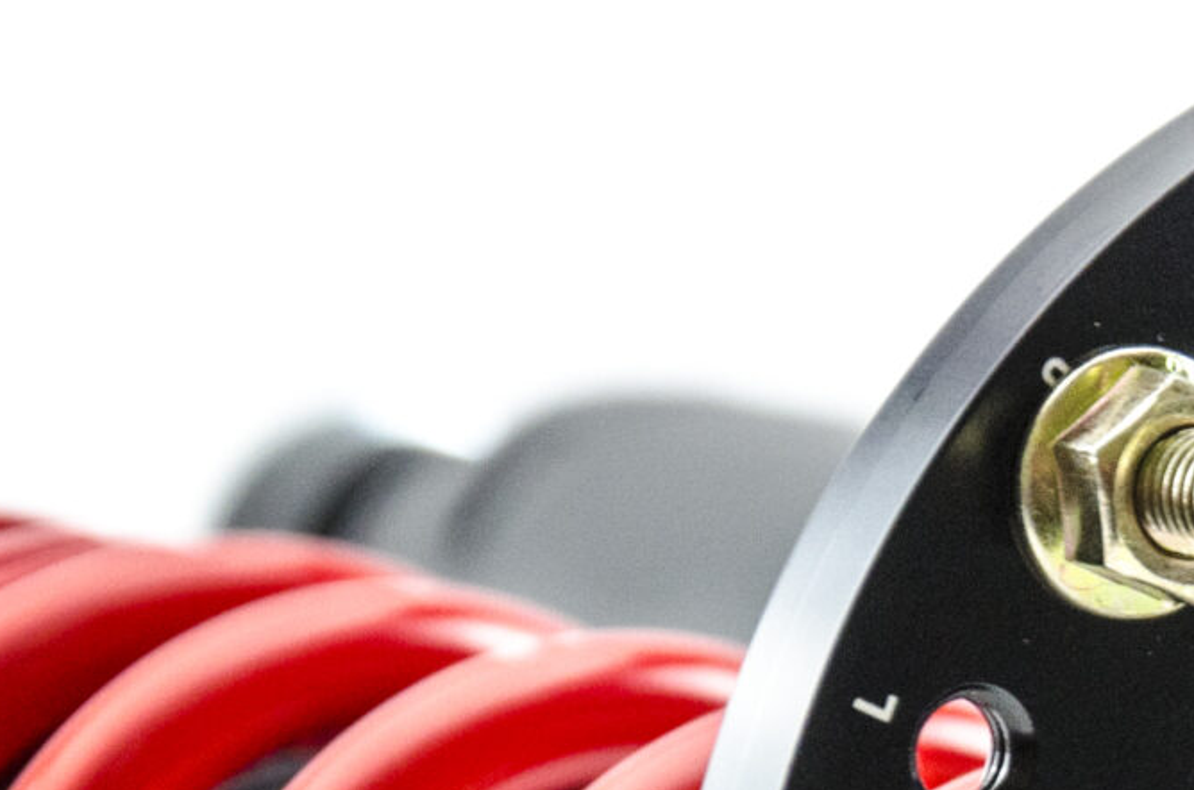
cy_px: 1044
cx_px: 1795
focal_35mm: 460
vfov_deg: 3.0
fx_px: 15220
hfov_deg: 4.5
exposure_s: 1/60
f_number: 5.3
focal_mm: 80
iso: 450
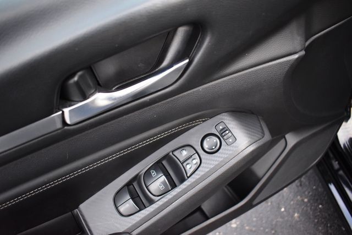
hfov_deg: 67.4
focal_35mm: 27
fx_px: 264
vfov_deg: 48.0
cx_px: 176
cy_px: 118
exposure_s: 1/125
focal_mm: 18
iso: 900
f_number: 3.5
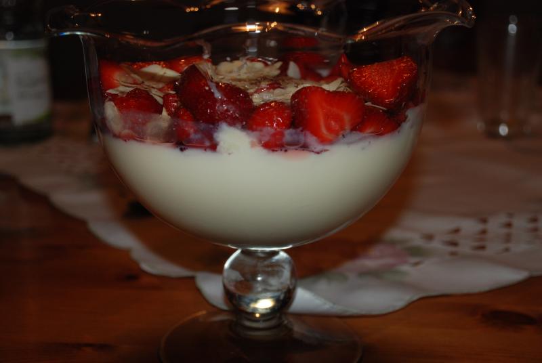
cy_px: 182
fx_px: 905
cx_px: 271
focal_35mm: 60
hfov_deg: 33.4
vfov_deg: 22.7
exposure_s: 1/60
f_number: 4.5
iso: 400
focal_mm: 40
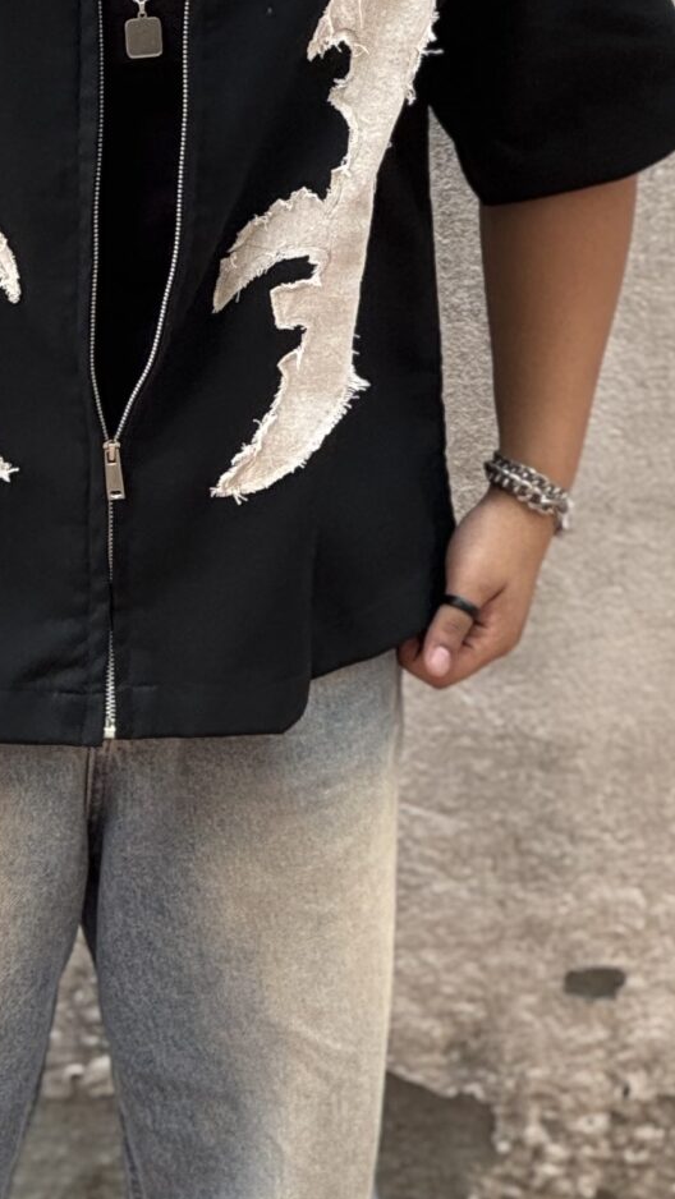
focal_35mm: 229
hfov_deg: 5.3
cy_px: 323
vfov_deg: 9.4
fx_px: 7283
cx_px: -10
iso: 25
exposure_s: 1/146
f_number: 2.8
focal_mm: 9
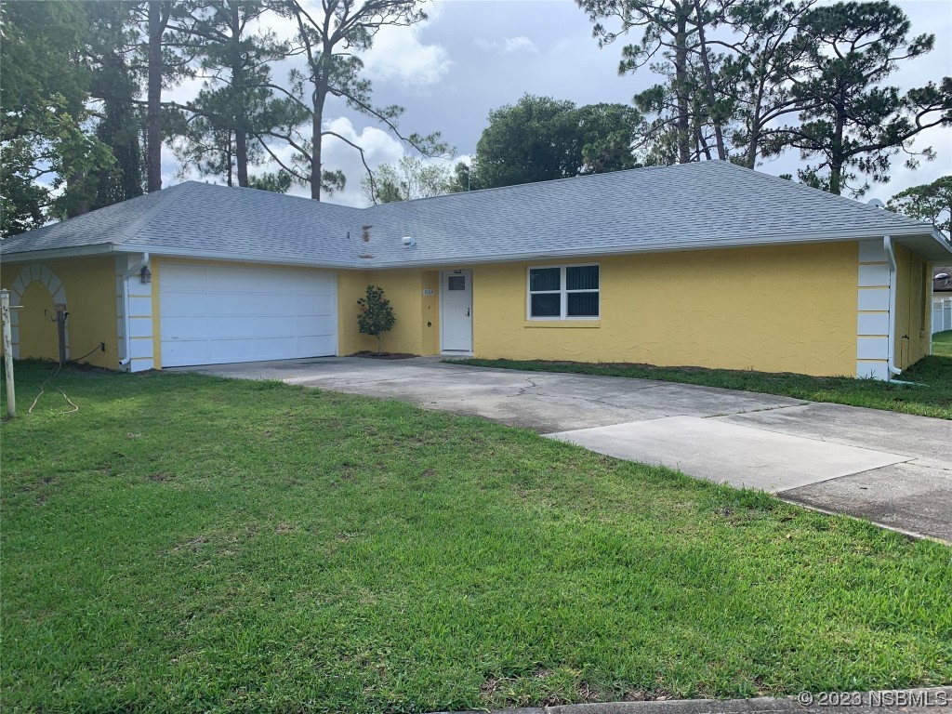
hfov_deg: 67.3
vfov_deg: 53.1
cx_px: 476
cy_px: 357
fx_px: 715
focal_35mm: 26
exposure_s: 1/991
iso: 25
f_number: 1.8
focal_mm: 4.25
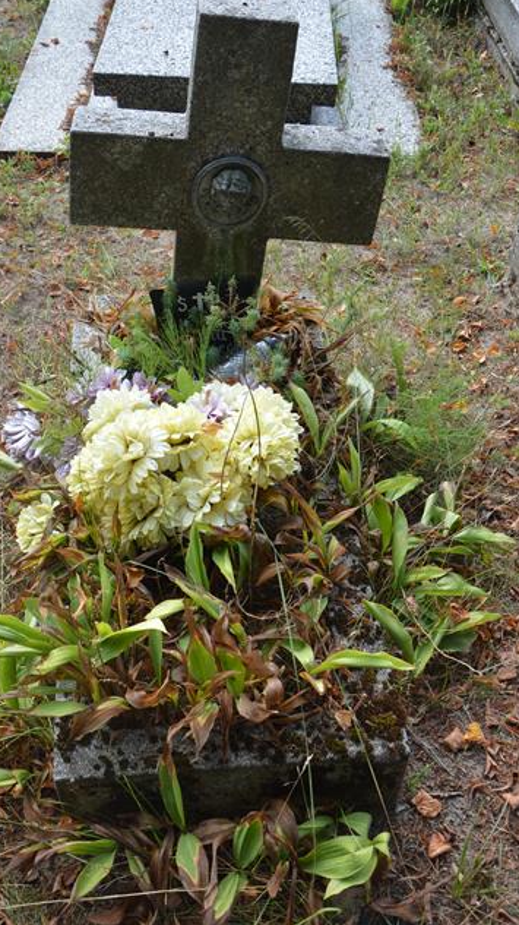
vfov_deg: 56.6
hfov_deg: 33.6
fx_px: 857
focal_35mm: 35
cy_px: 460
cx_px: 212
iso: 140
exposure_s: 1/125
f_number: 5.6
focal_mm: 22
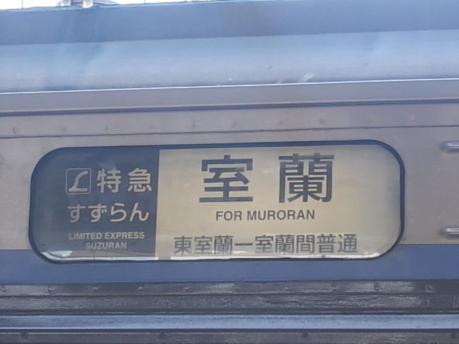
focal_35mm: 140
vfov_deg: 10.6
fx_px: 1856
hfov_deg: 14.1
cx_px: 230
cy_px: 172
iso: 180
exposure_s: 1/60
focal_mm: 20
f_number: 6.8
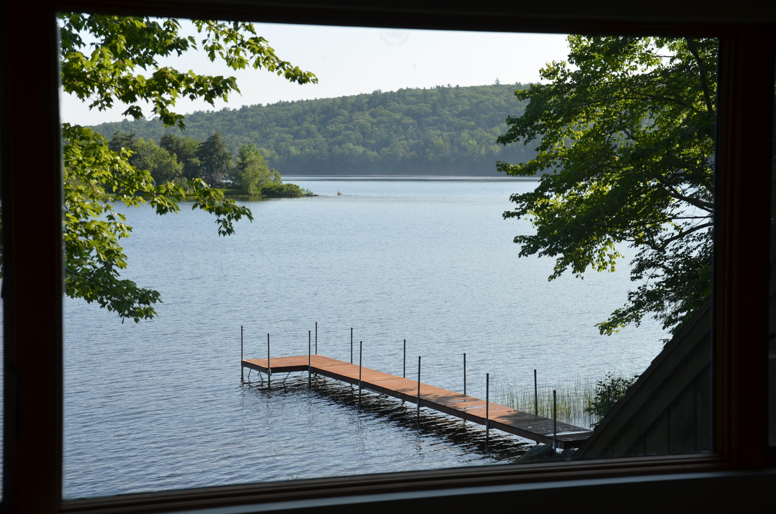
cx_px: 388
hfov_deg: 32.0
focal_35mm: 63
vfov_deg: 21.5
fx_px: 1355
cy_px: 257
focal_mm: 42
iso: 160
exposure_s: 1/250
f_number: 8
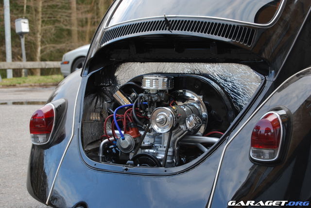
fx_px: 713
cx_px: 156
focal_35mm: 82
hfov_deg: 24.6
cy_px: 104
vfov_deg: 16.6
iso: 200
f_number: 5.6
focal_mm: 55
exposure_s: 1/40
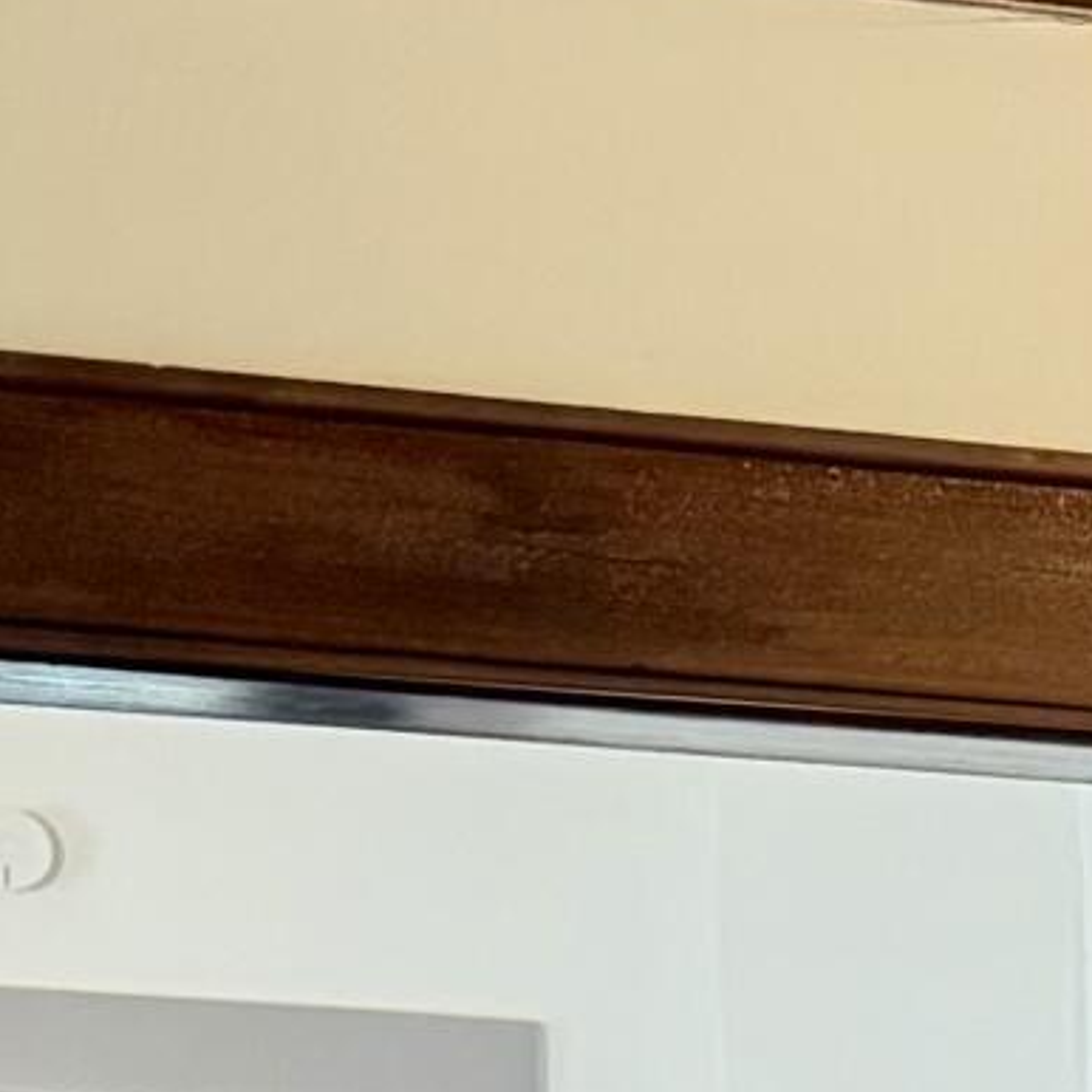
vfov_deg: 9.7
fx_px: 5889
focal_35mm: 165
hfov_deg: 8.9
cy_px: 2385
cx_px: 3154
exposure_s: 1/60
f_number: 1.78
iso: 640
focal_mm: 6.76
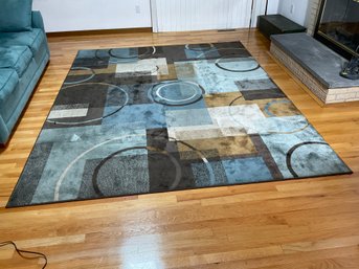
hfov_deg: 61.7
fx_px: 301
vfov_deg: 48.2
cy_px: 134
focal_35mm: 29
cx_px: 180
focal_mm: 3
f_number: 1.8
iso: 125
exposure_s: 1/60
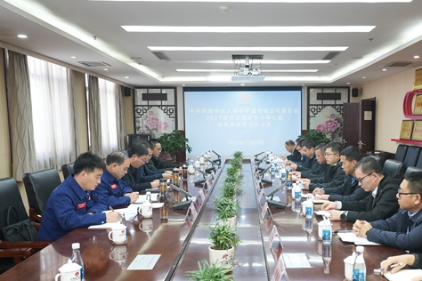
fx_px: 445
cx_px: 251
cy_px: 172
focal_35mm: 38
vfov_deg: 34.9
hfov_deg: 50.4
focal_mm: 30
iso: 2000
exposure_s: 1/100
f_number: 7.1
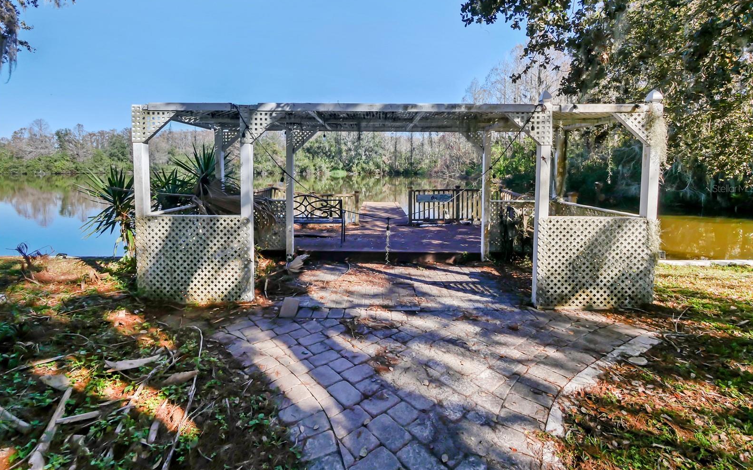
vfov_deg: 74.0
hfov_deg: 101.5
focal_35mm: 15
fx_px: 308
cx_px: 377
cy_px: 188
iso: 200
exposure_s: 1/400
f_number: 7.1
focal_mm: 7
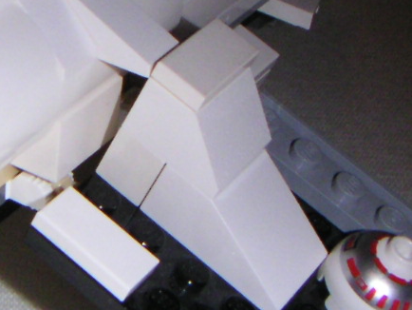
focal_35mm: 109
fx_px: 1298
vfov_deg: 13.6
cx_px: -40
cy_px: 165
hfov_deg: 17.4
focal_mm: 4.8
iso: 200
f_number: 6.7
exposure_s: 1/45
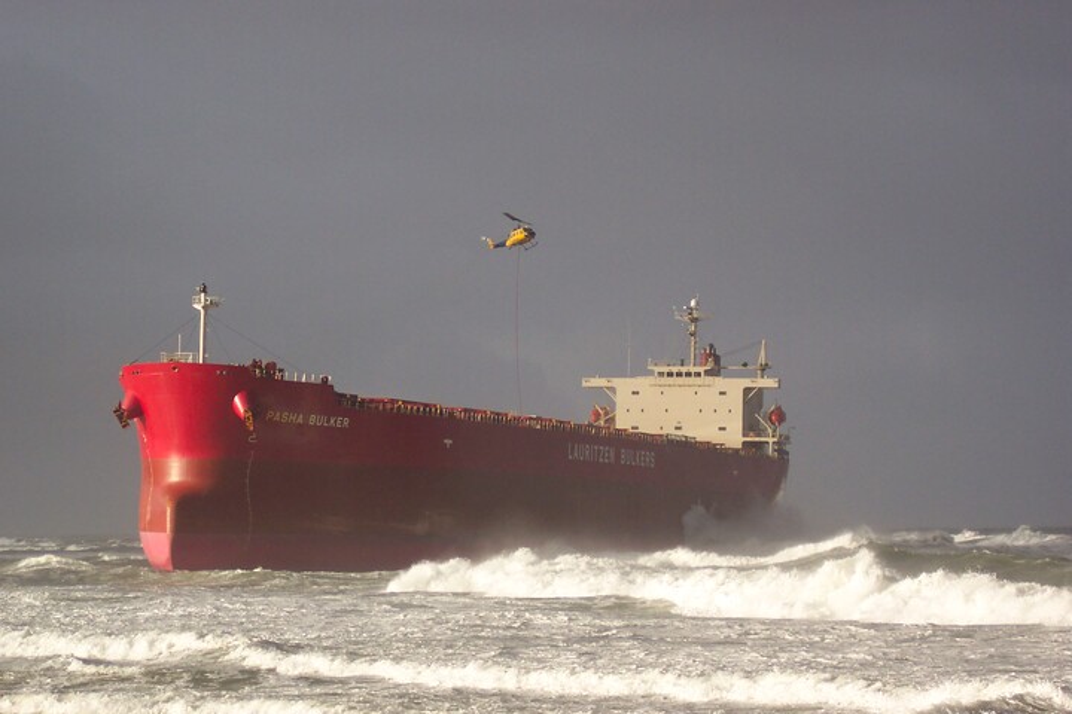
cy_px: 357
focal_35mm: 114
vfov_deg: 12.0
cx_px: 536
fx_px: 3394
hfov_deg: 17.9
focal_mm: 24
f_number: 4.8
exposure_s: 1/500
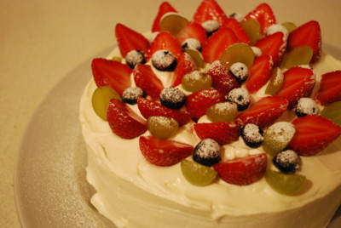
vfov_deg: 28.2
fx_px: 455
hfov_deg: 41.1
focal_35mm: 48
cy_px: 114
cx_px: 170
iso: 1600
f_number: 4.8
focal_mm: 32
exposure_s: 1/20
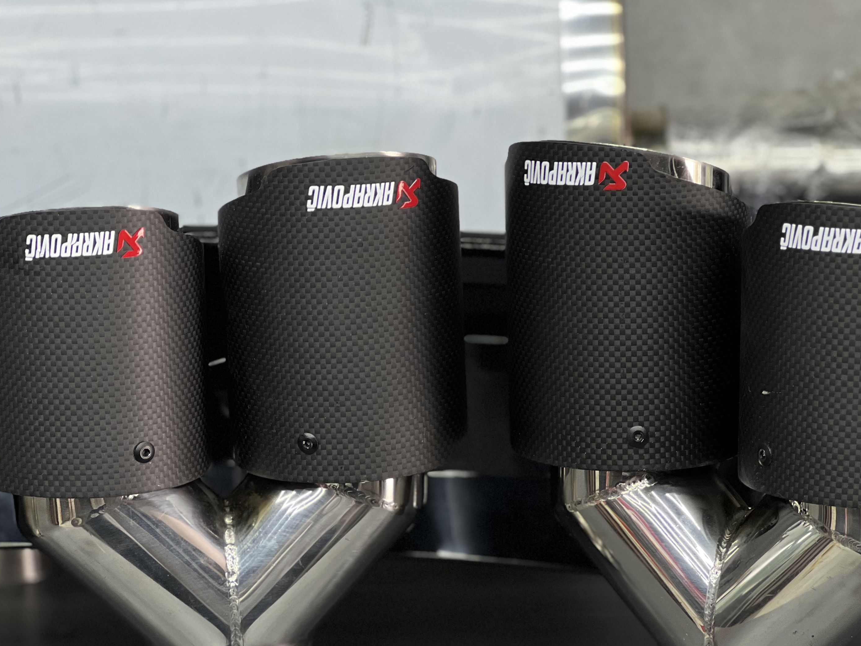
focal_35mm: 111
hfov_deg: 17.7
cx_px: 484
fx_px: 2761
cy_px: 424
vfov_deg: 13.3
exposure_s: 1/33
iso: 125
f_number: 2.8
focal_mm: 9
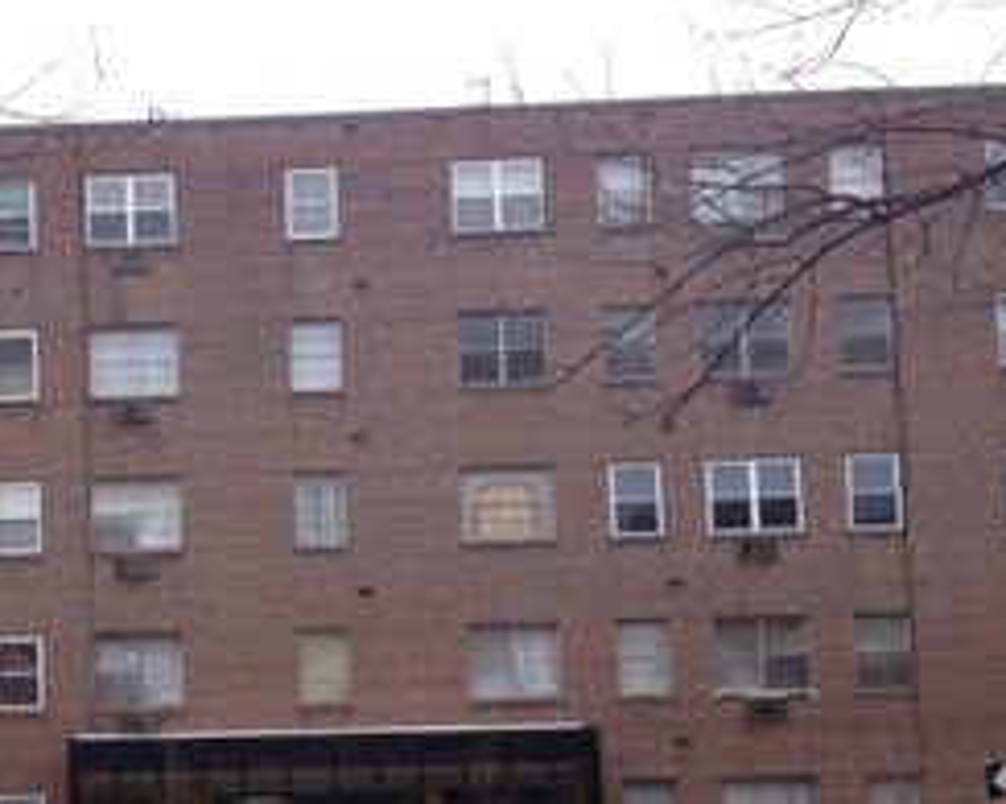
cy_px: 633
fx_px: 2083
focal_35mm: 70
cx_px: 169
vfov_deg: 21.6
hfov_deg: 26.5
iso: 64
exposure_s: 1/726
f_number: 2.4
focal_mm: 4.28
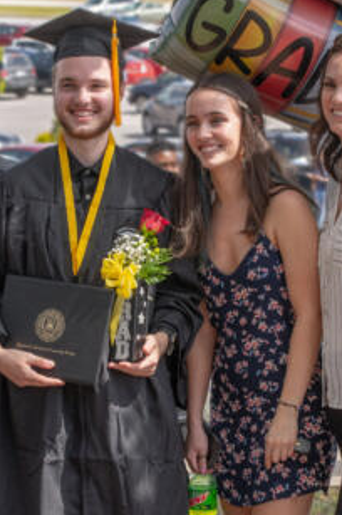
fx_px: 2442
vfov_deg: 12.0
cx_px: 143
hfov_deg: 8.0
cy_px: 265
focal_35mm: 171
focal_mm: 70
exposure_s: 1/500
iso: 200
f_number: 8
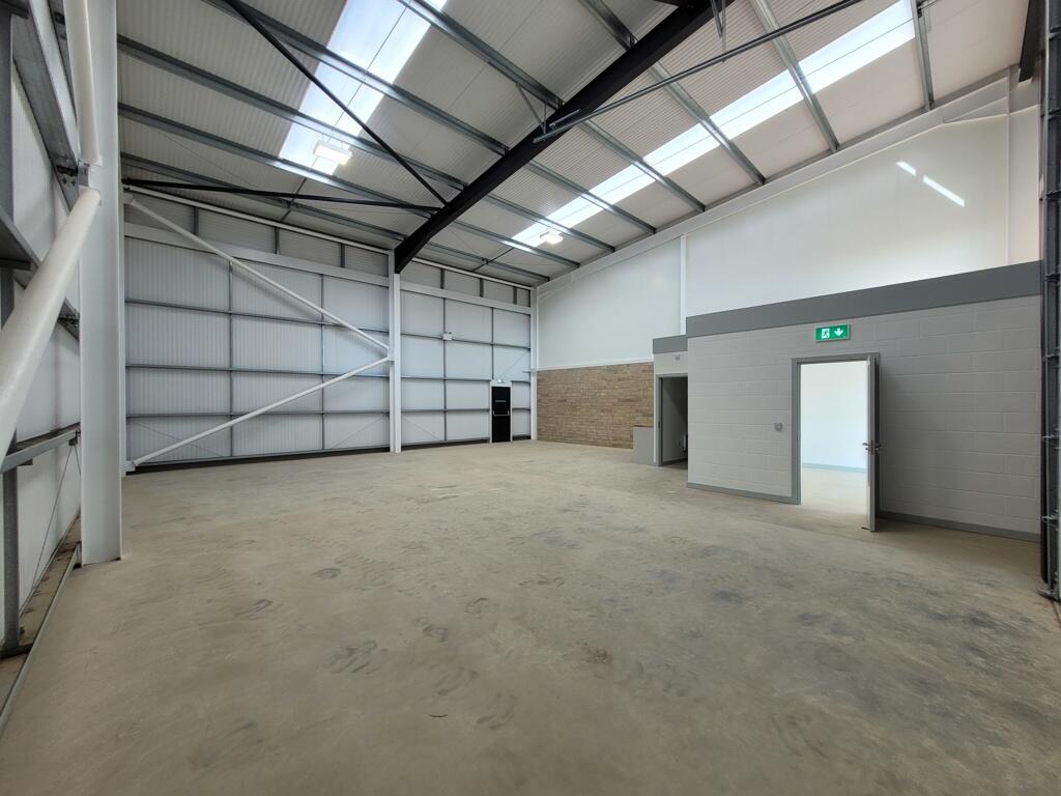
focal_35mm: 13
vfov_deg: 89.9
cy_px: 398
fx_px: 398
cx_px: 530
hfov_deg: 106.2
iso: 40
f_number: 2.2
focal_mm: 1.74
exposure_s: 1/122
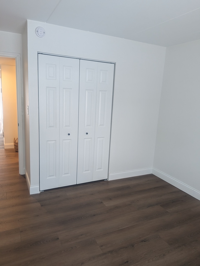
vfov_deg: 71.6
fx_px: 185
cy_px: 133
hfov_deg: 56.8
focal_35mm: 24
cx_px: 100
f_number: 1.7
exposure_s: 1/29.9
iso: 76
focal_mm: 4.53
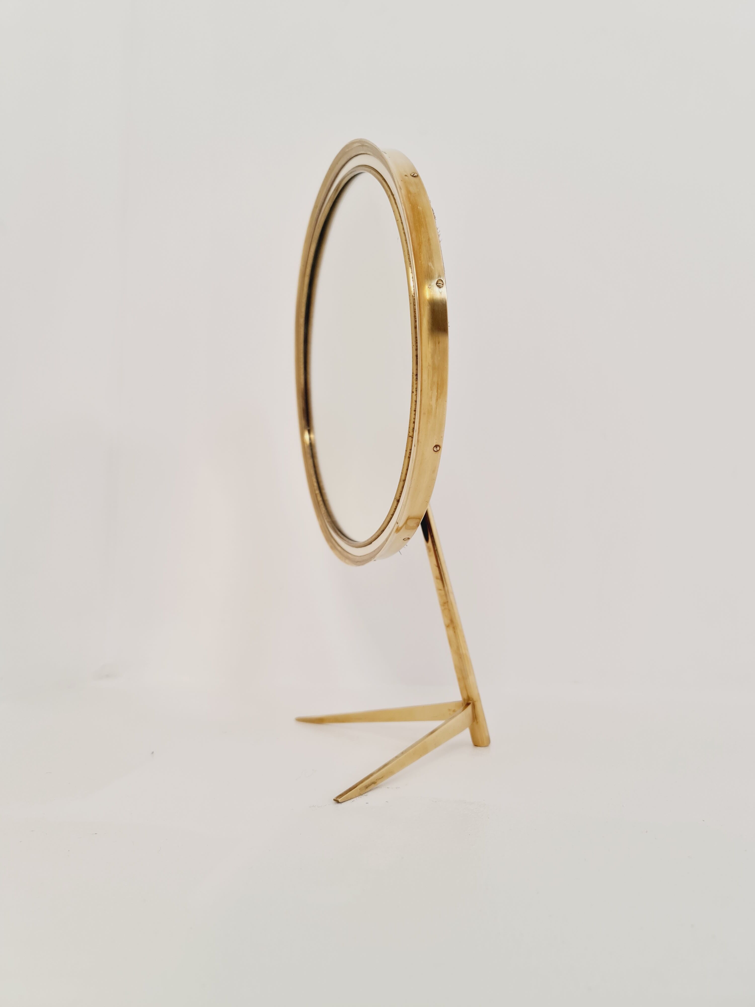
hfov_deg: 54.9
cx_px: 378
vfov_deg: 69.4
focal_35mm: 25
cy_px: 504
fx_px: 727
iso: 80
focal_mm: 7
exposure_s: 1/100
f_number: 1.8
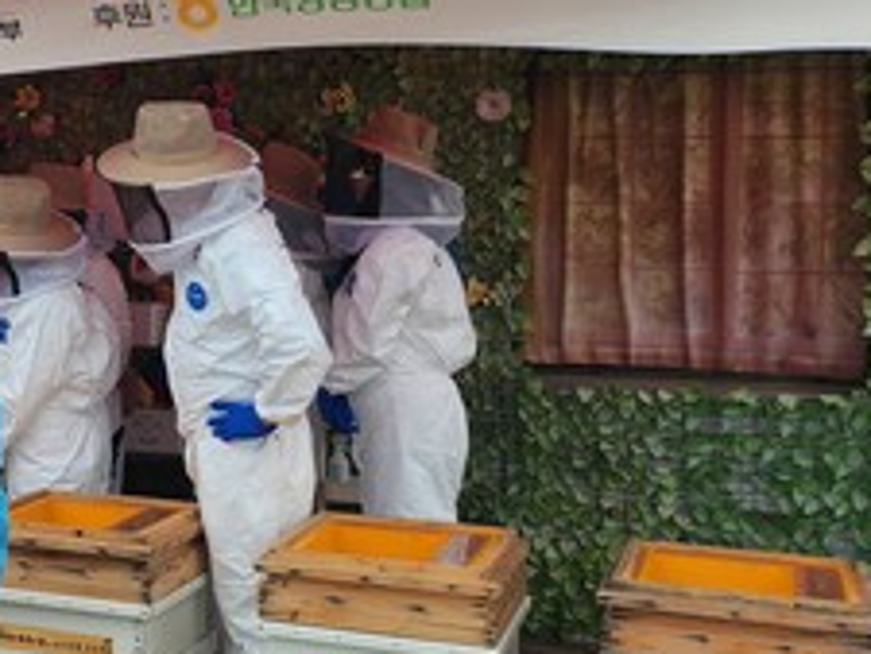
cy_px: 213
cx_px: -124
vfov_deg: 22.8
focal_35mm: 64
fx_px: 1611
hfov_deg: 27.3
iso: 50
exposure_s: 1/3521
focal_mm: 5
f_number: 1.8
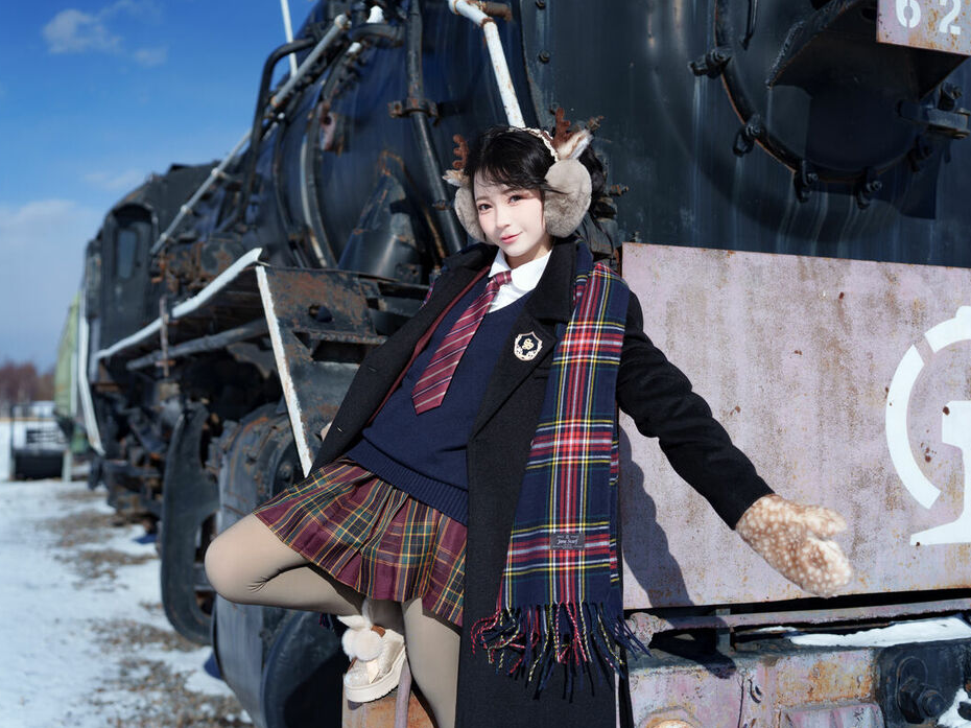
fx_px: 1066
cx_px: 499
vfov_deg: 37.7
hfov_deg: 49.0
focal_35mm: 38
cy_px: 365
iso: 100
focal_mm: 35
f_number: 2.8
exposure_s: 1/4000
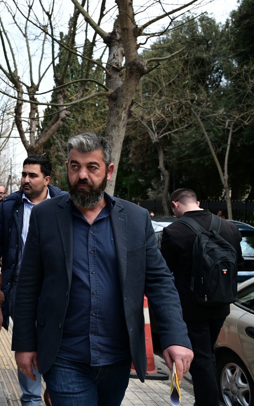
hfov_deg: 22.8
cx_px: -51
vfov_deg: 38.9
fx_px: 576
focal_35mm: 52
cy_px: 199
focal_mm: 33
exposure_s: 1/500
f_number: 5.6
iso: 320
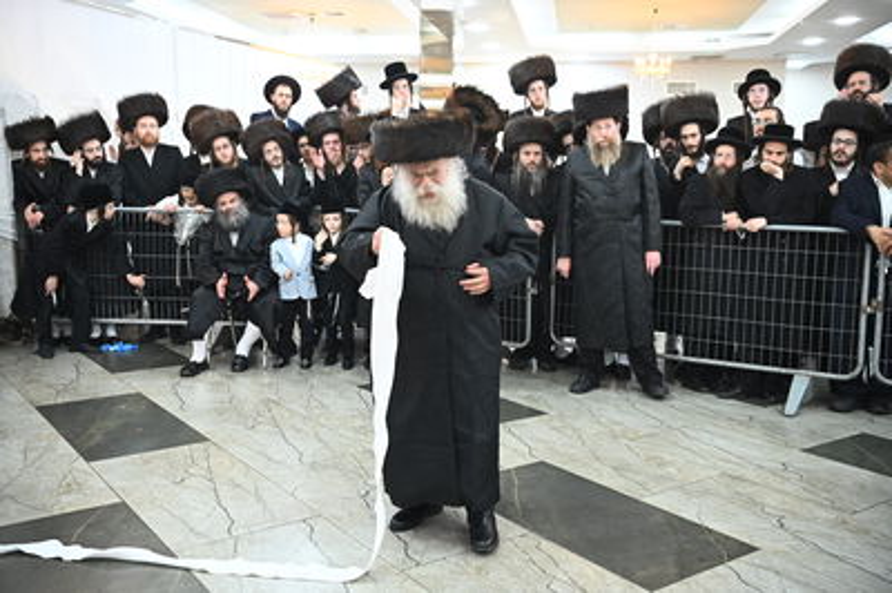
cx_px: 446
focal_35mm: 36
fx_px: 891
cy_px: 296
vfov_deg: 36.8
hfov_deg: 53.2
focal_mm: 36
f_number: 3.5
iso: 2500
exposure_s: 1/200
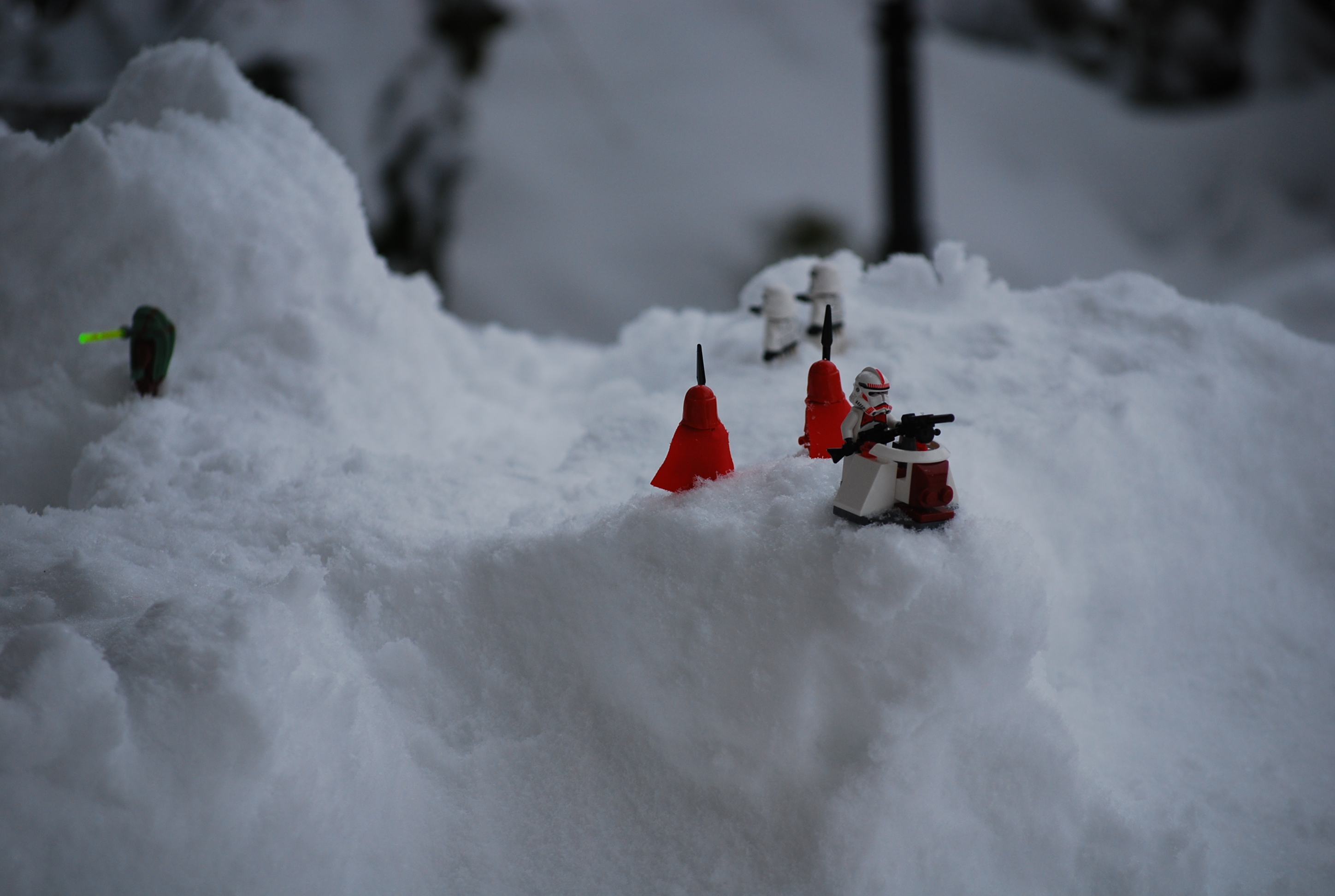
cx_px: 668
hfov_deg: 11.8
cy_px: 448
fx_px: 6466
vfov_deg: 7.9
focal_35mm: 174
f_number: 4.8
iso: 200
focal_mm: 116
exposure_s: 1/320
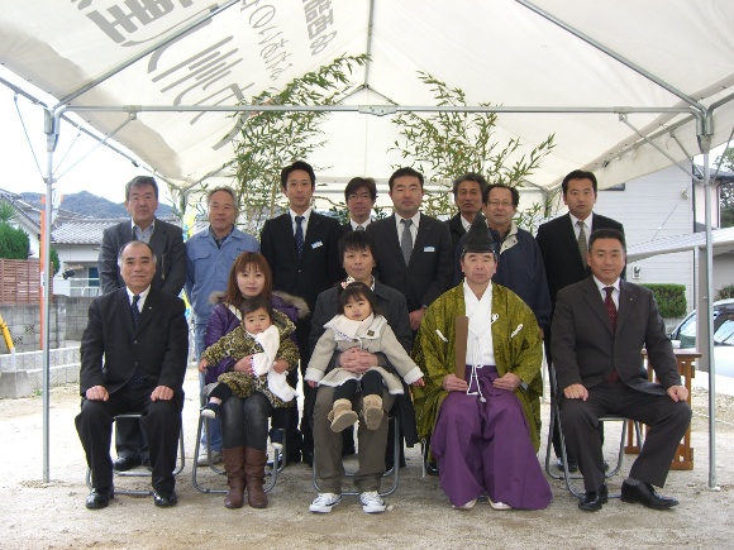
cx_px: 367
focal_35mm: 38
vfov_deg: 37.7
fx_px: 806
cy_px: 275
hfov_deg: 49.0
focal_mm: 7.9
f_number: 2.8
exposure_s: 1/100
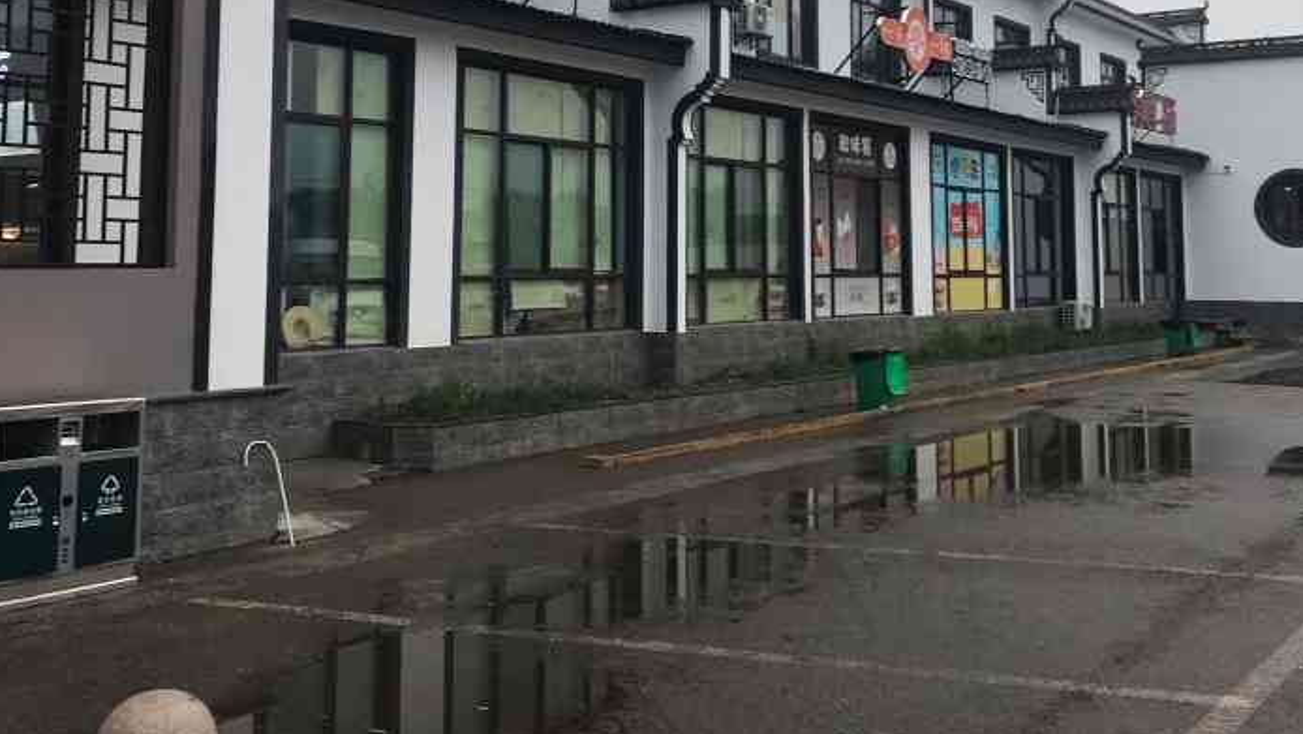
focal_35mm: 41
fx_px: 1417
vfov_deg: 28.3
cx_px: 650
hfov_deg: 49.4
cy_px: 117
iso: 20
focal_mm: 3.99
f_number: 1.8
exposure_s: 1/184
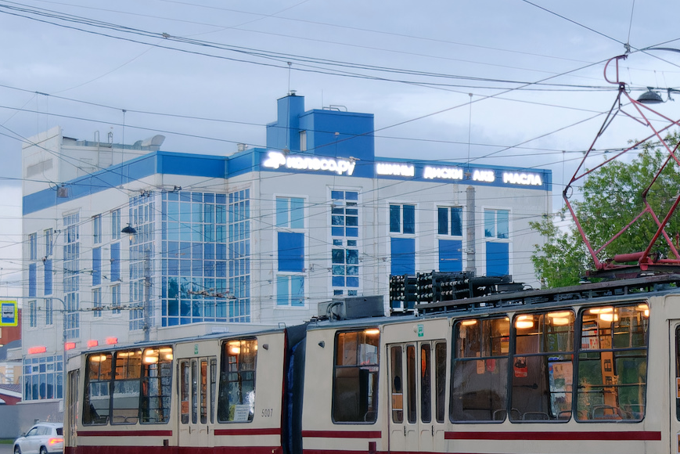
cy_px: 297
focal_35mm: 88
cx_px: 527
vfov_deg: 15.5
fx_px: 1663
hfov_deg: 22.8
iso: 6400
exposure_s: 1/320
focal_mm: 34
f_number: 4.5
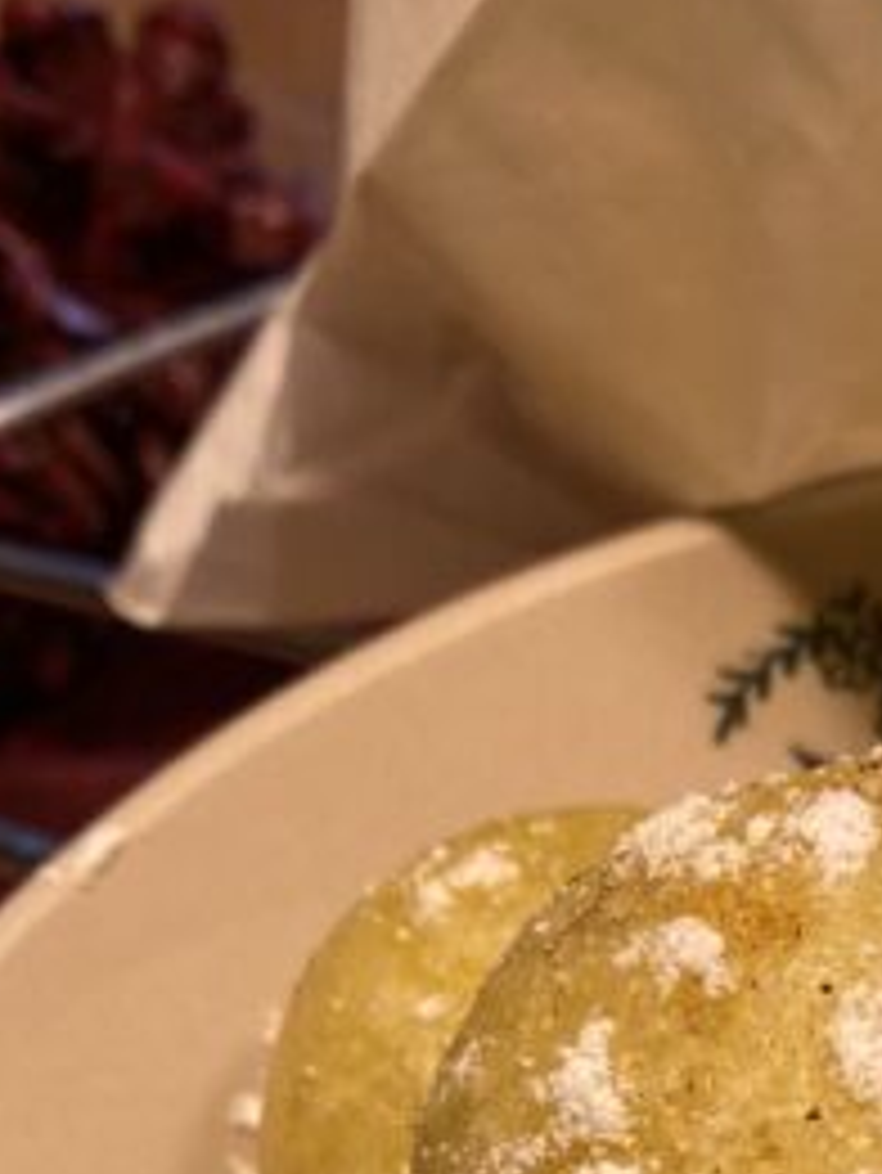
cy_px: 1822
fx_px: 3327
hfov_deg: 14.5
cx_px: 1148
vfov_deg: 17.7
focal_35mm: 98
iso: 50
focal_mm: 4.25
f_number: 1.8
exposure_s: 1/100
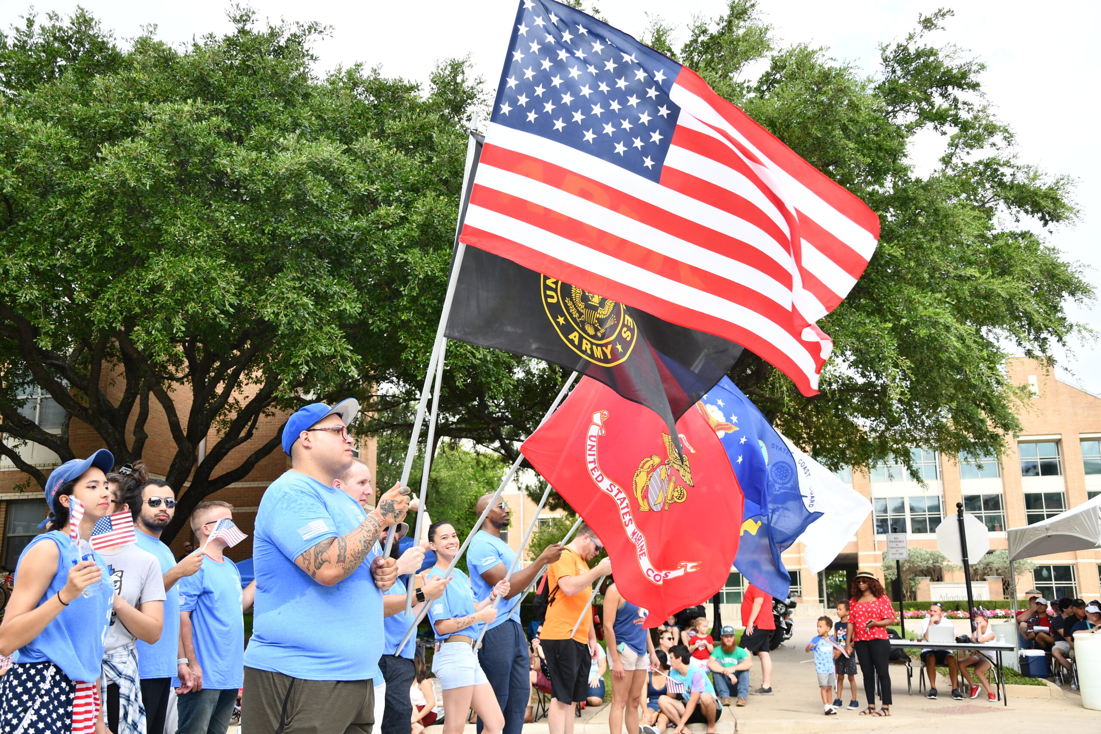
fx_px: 1132
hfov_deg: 51.9
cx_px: 550
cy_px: 367
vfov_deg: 35.9
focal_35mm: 37
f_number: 8
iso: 180
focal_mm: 25
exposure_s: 1/250
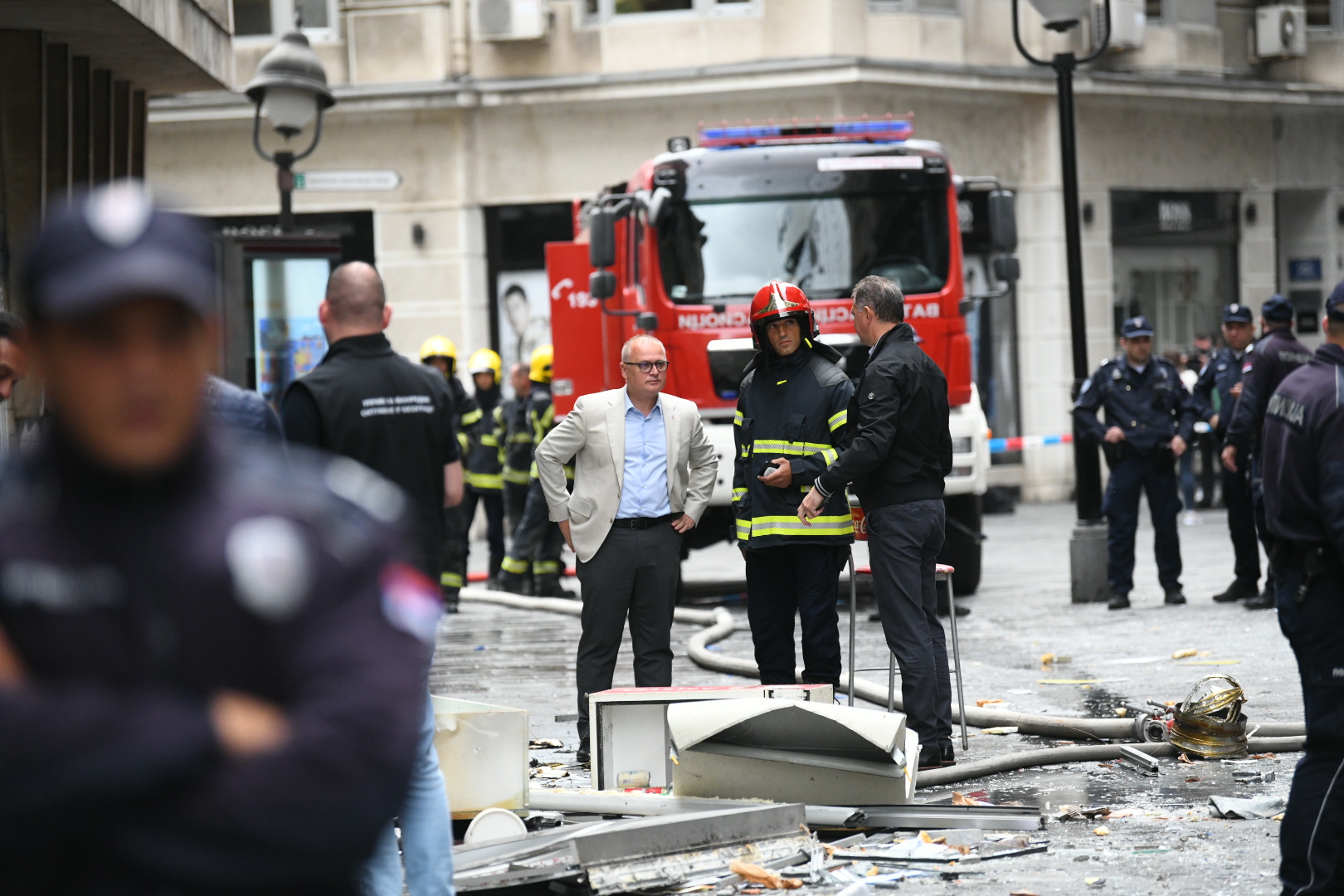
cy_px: 448
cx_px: 672
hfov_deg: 13.7
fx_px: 5600
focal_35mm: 150
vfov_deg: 9.1
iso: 2500
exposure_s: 1/4000
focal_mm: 150
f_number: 2.8
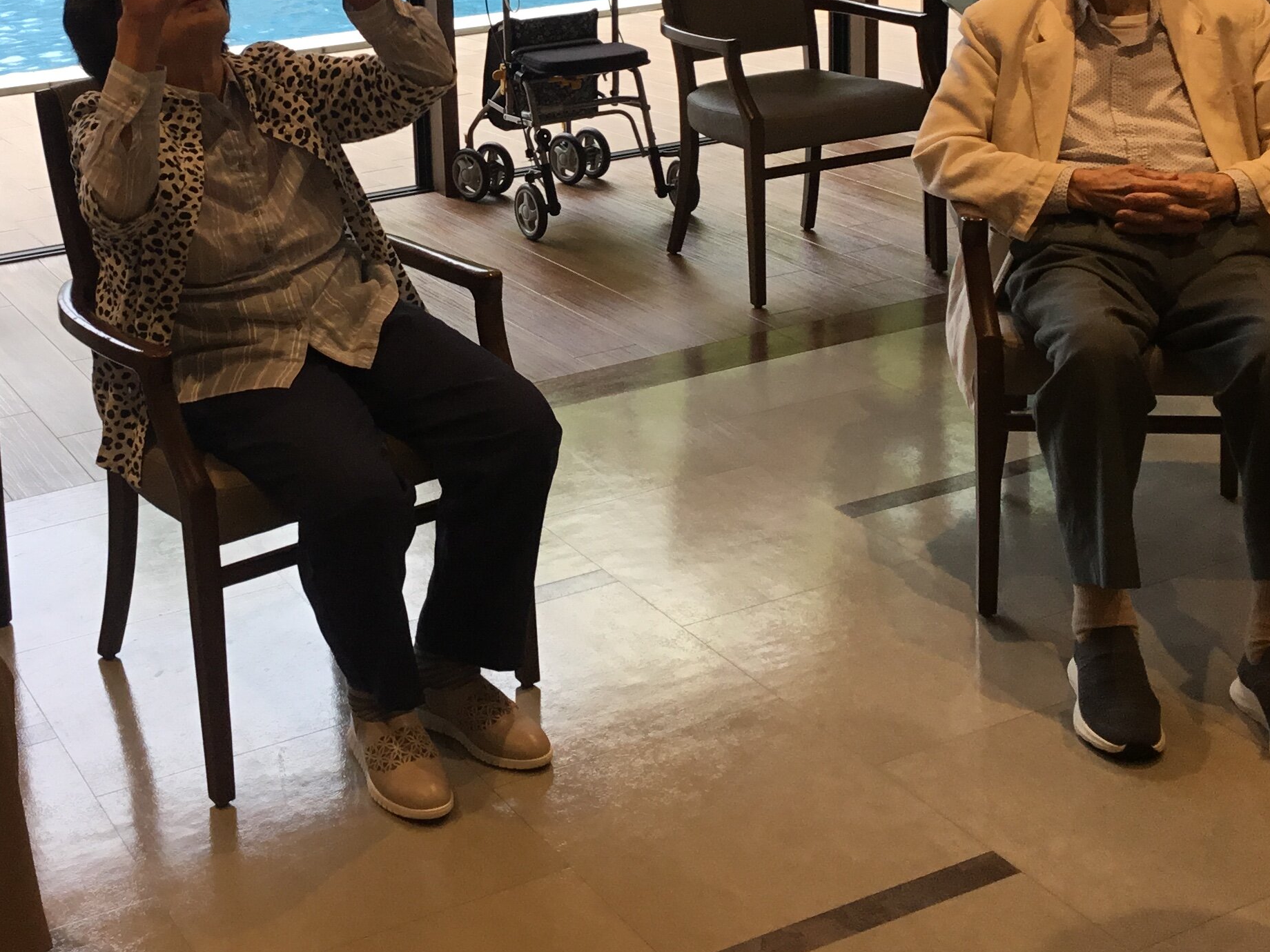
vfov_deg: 25.8
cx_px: 441
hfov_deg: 34.7
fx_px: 2018
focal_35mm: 55
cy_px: 117
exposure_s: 1/120
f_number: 2.4
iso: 40
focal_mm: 3.3
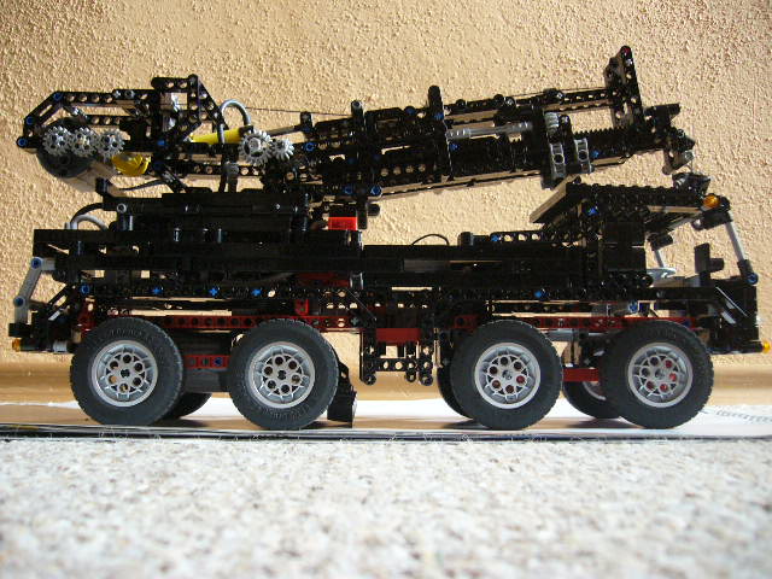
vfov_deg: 40.7
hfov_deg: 52.6
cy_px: 290
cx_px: 386
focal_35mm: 35
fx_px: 781
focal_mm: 5.8
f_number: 2.8
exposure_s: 1/10
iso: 200
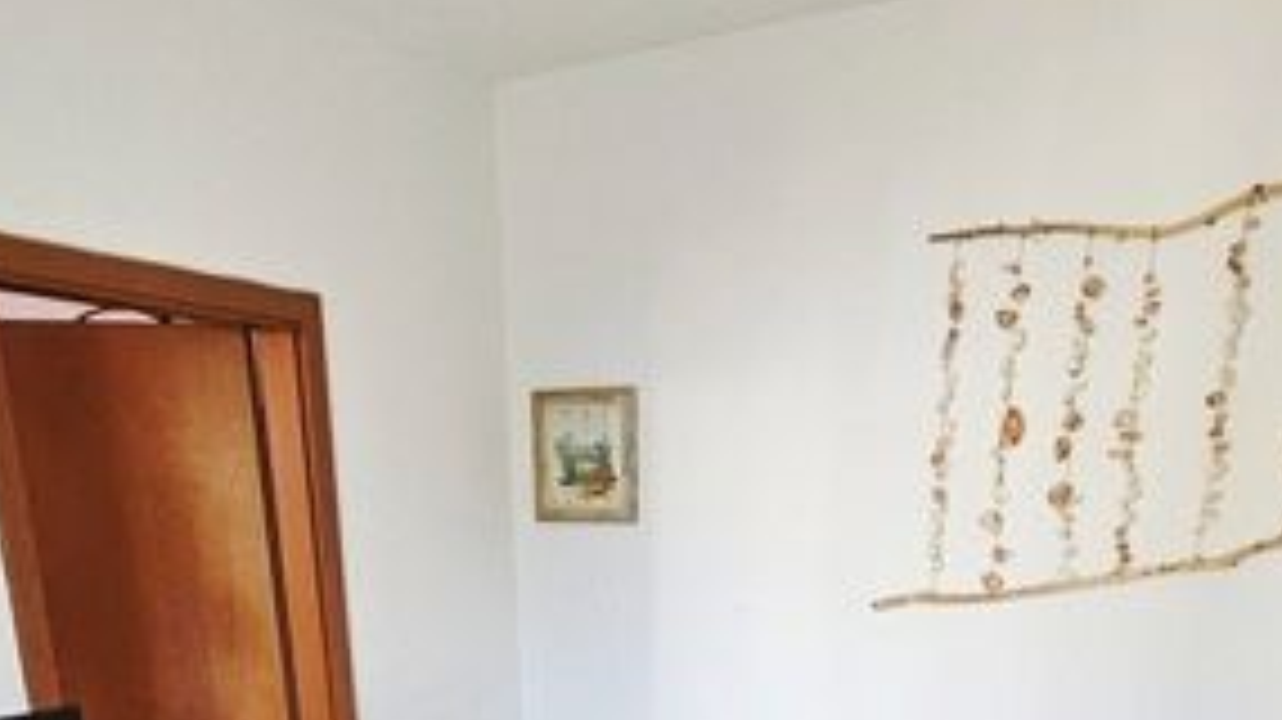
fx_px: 1189
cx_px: 735
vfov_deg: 26.7
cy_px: 1008
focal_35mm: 35
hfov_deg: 56.4
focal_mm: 1.7
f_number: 2.2
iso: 100
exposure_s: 1/50
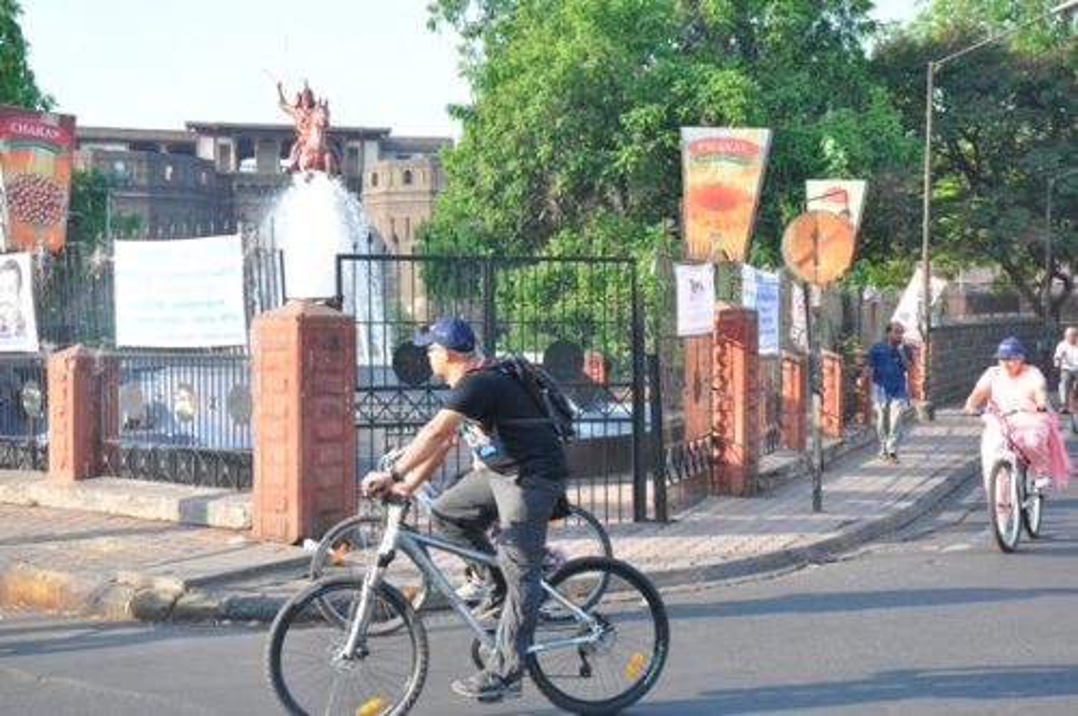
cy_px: 358
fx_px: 1570
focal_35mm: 52
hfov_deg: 37.9
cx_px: 539
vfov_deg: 25.7
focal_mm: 35
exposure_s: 1/250
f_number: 8
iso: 400
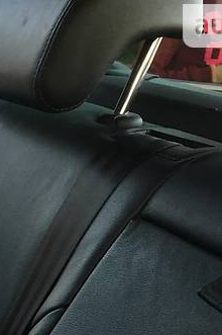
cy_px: 296
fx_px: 677
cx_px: -61
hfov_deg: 17.6
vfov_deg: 26.9
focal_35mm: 73
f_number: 2.2
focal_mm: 4.2
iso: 64
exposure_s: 1/33
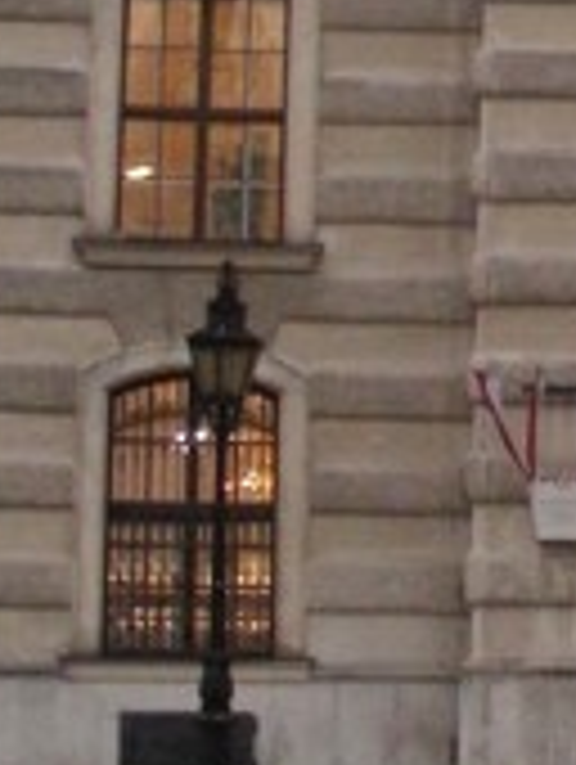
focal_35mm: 169
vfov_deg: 11.5
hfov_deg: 8.4
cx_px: 1134
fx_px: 3740
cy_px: -108
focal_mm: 6.3
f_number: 3.5
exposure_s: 1/50
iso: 400
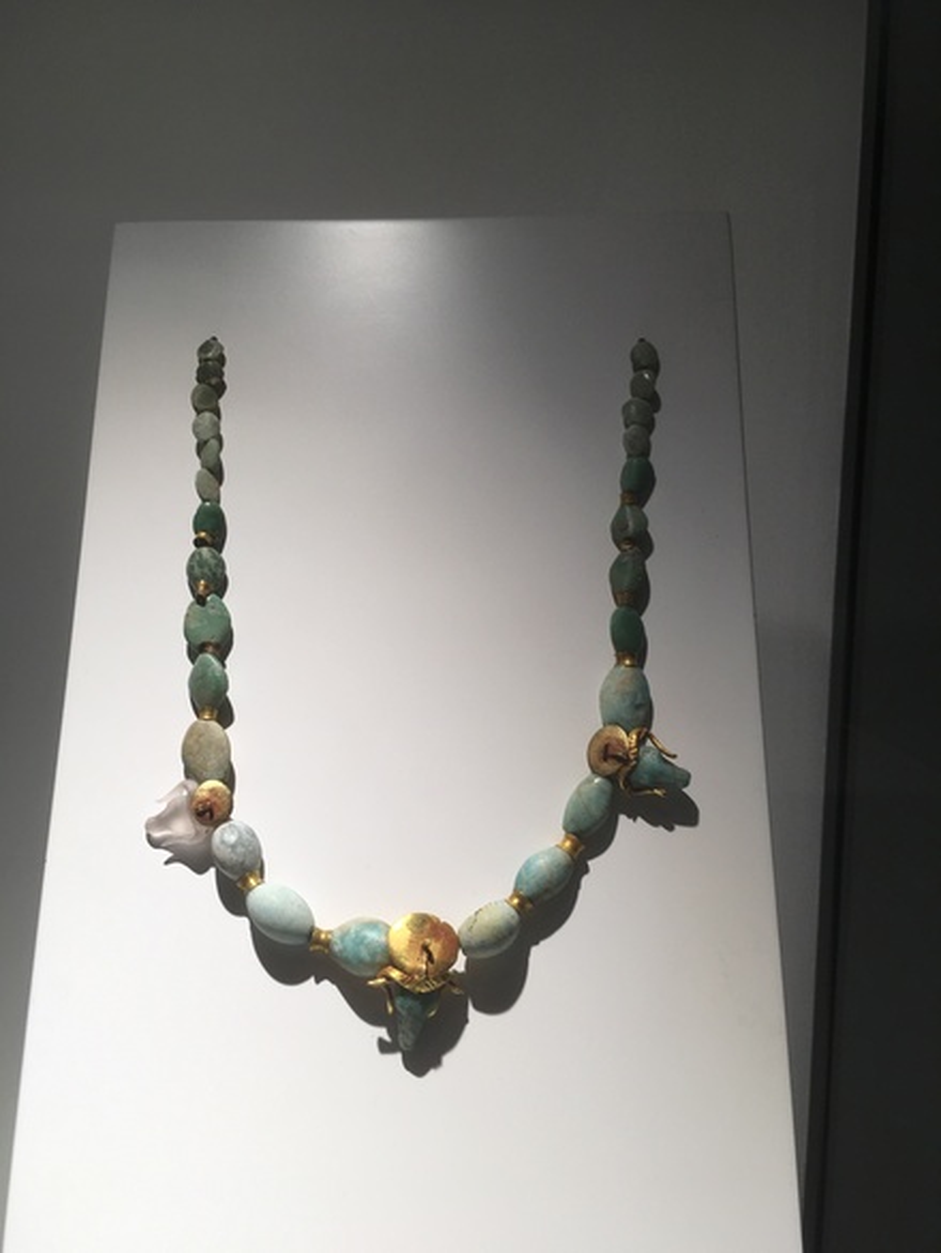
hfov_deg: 48.3
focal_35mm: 29
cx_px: 470
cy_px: 626
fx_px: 1050
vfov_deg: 61.6
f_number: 2.2
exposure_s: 1/100
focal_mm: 4.15
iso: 32
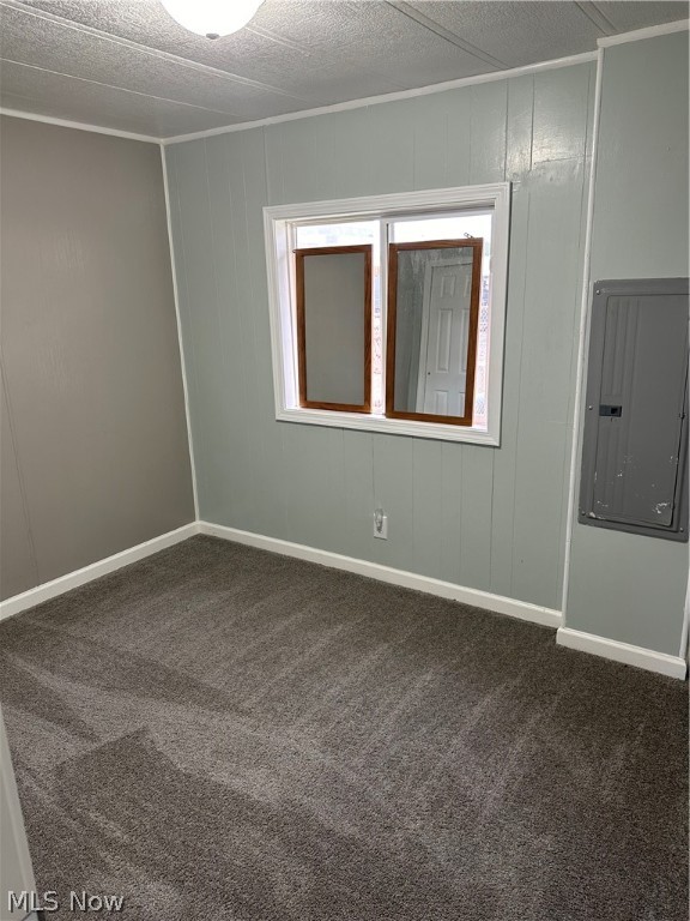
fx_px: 638
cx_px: 345
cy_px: 460
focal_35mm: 24
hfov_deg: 56.8
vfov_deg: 71.6
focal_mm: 6.86
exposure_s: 1/60
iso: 160
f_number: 1.78
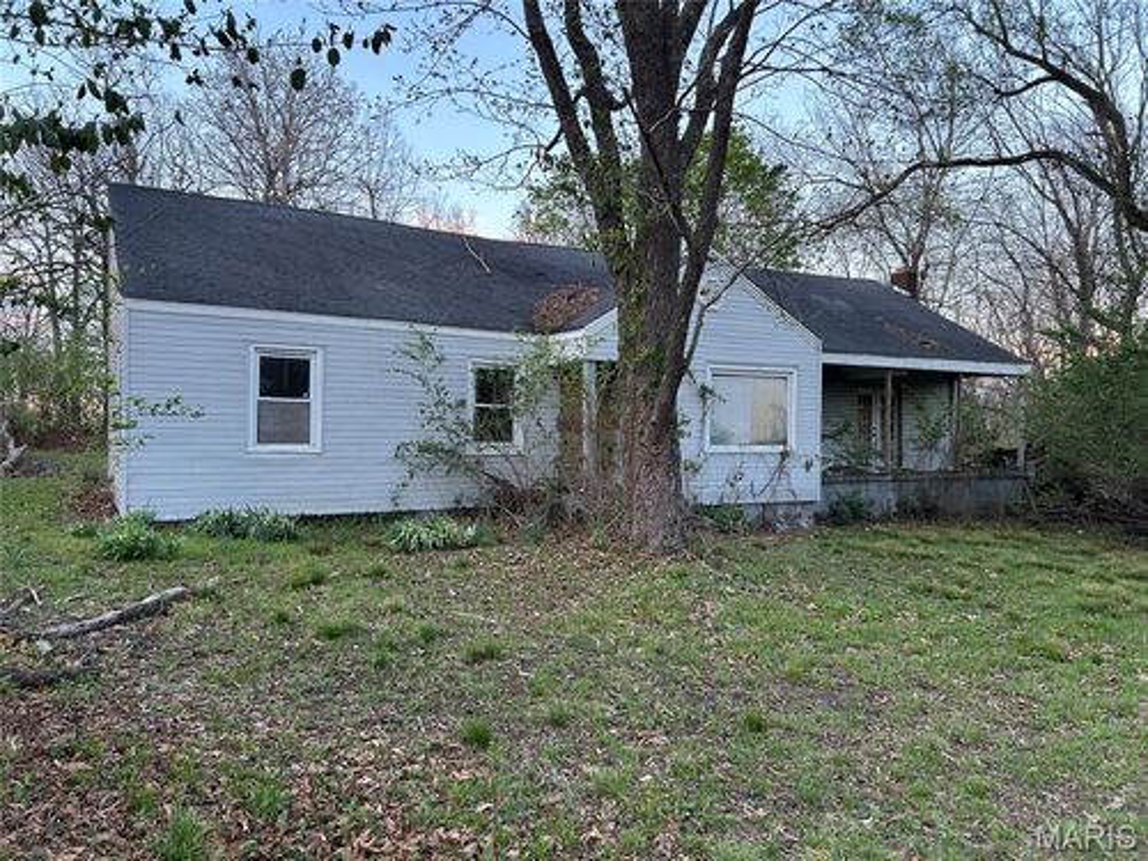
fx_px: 862
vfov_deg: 53.1
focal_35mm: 26
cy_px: 430
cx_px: 574
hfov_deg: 67.3
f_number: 1.5
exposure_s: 1/121
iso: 64
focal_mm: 5.7
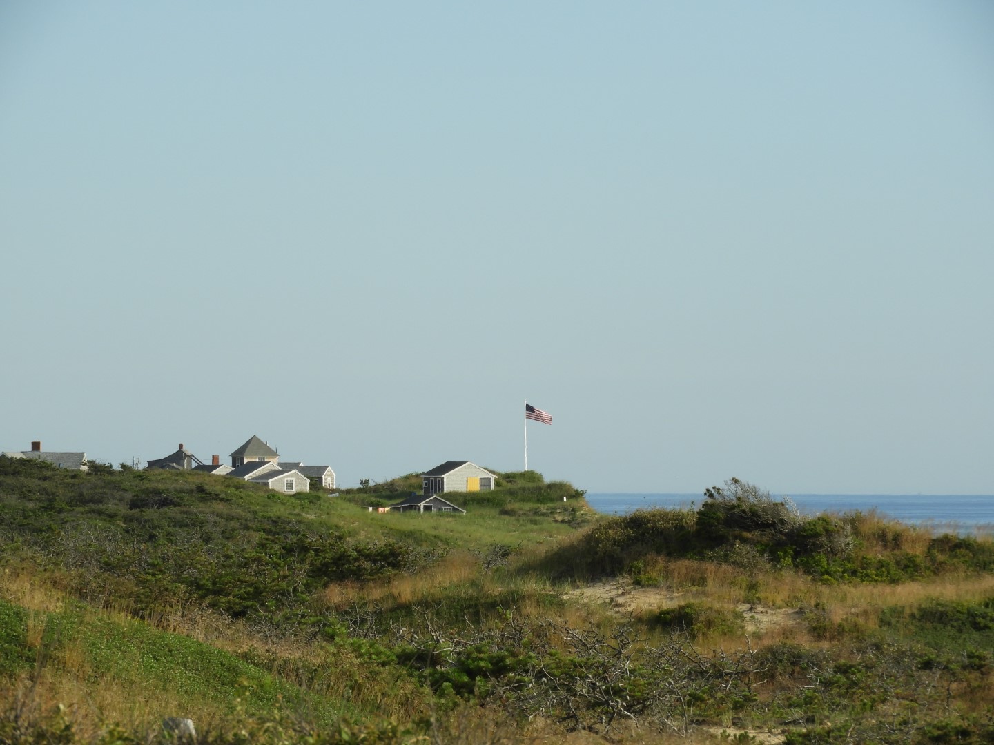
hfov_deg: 6.6
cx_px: 497
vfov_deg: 5.0
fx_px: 8615
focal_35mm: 300
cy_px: 372
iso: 100
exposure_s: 1/500
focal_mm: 53.7
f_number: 5.5
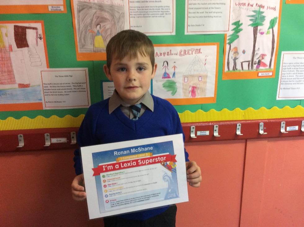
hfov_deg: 56.9
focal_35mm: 32
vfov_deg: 44.1
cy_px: 114
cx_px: 152
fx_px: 281
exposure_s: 1/25
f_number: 2.4
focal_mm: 3.3
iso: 100
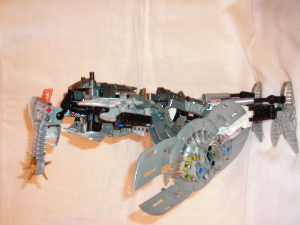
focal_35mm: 43
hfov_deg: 43.8
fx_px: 373
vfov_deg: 33.6
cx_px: 139
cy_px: 122
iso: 200
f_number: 3.2
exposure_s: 1/1.6
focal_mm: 6.3
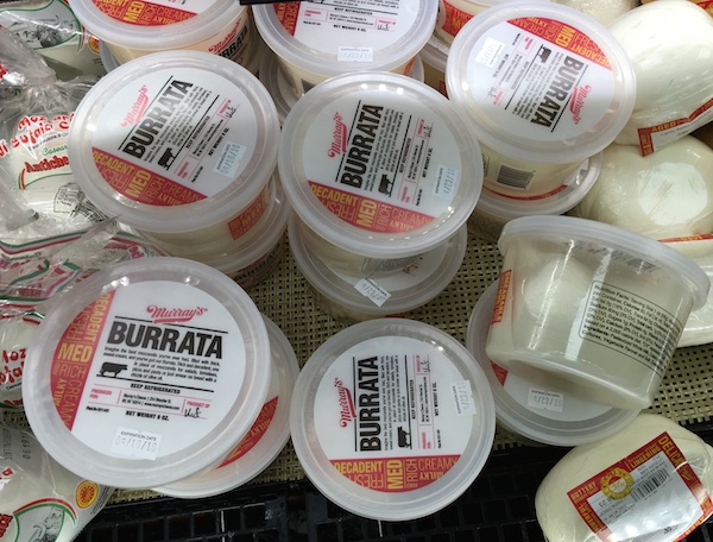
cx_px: 356
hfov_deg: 61.4
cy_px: 271
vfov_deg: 48.6
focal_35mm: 29
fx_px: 600
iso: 32
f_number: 2.2
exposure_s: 1/120
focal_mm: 4.15
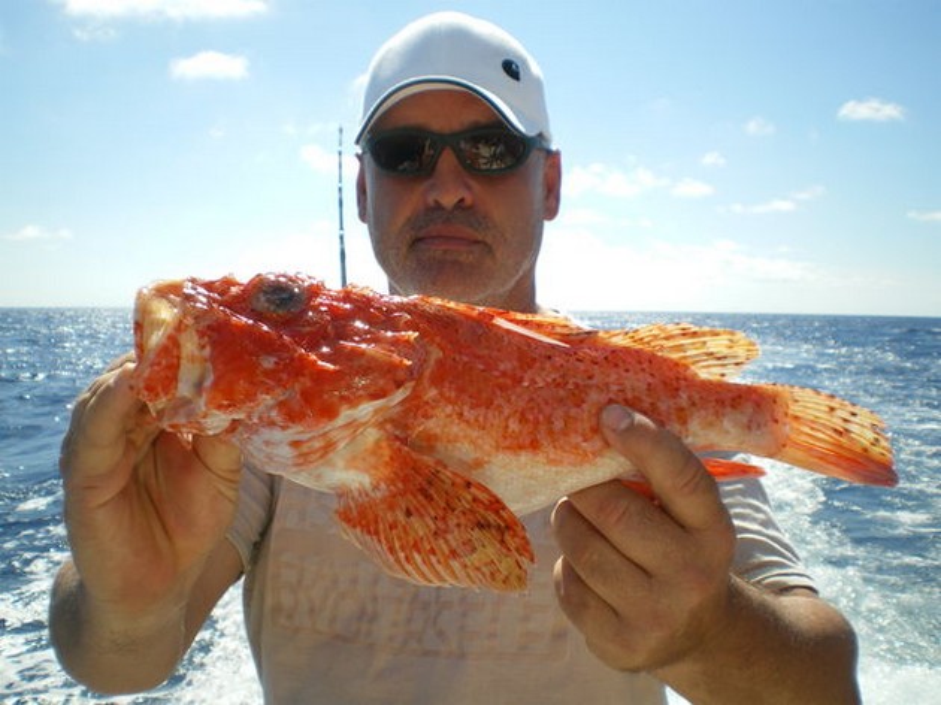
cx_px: 470
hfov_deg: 51.4
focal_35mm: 36
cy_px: 352
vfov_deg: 39.6
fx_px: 978
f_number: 4.6
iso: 50
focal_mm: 6.3
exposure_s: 1/400
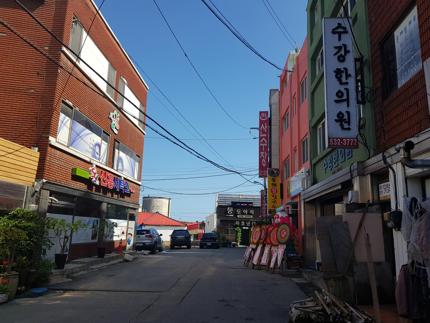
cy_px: 162
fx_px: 323
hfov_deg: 67.3
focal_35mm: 26
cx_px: 215
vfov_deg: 53.1
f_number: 1.7
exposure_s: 1/1948
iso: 40
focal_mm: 4.3
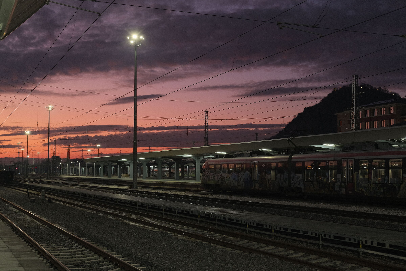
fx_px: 598
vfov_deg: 25.5
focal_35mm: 53
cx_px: 203
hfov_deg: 37.5
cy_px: 136
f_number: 5.6
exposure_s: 1/25
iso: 800
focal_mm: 35
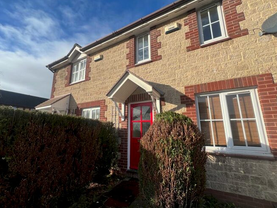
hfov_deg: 102.0
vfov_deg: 85.7
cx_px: 135
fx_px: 112
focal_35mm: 14
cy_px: 105
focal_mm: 1.57
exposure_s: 1/1263
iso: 32
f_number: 1.8
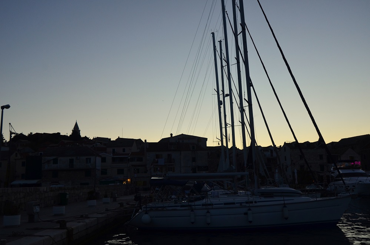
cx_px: 185
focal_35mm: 36
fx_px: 369
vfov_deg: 36.7
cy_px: 122
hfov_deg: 53.2
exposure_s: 1/200
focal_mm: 24
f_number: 5.6
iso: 400
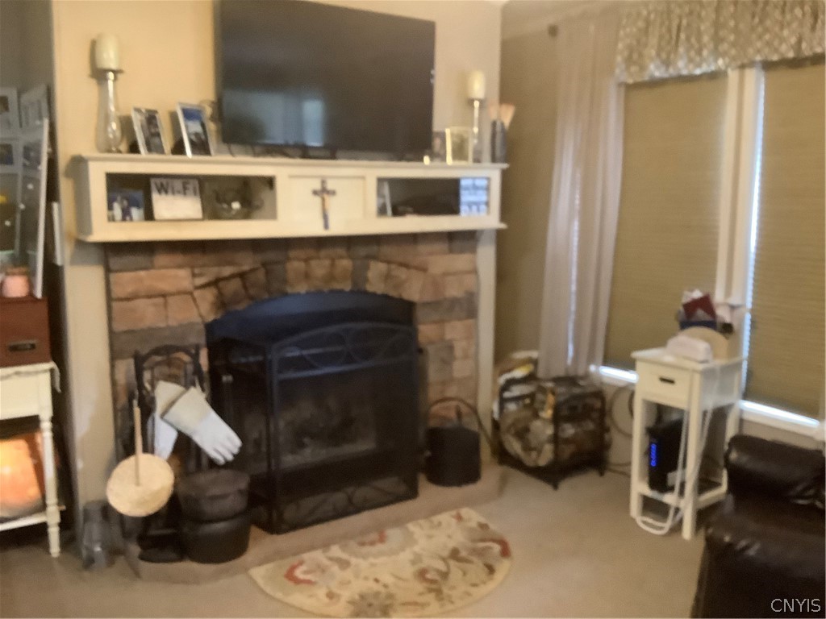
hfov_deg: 58.4
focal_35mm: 31
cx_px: 413
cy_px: 310
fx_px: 740
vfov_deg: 45.4
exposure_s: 1/25
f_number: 2.4
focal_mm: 3.3
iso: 640
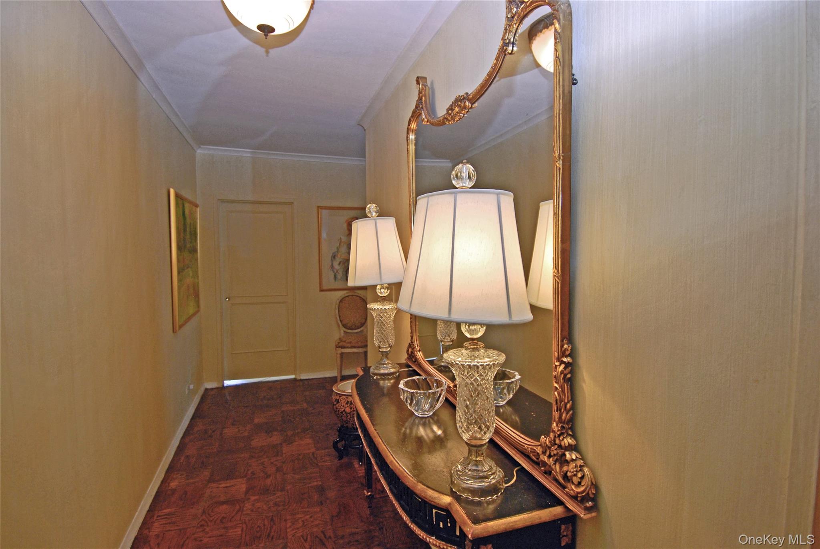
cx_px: 410
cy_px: 274
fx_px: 410
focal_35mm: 18
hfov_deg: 89.9
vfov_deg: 67.5
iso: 200
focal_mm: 12
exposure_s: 1/60
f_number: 4
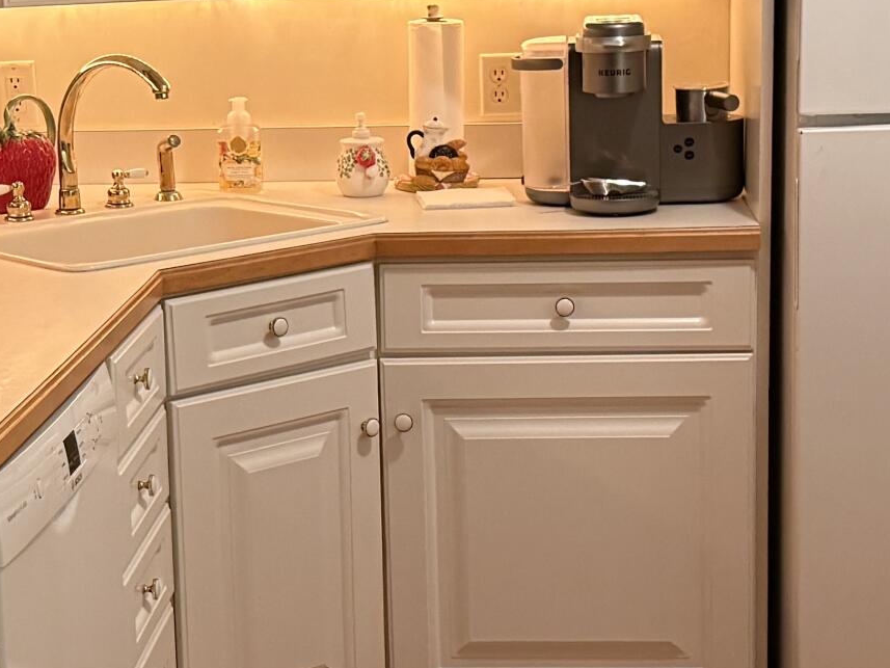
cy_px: 331
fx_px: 2160
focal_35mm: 84
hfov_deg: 23.3
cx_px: 389
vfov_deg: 17.6
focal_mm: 6.76
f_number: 1.78
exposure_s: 1/60
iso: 500
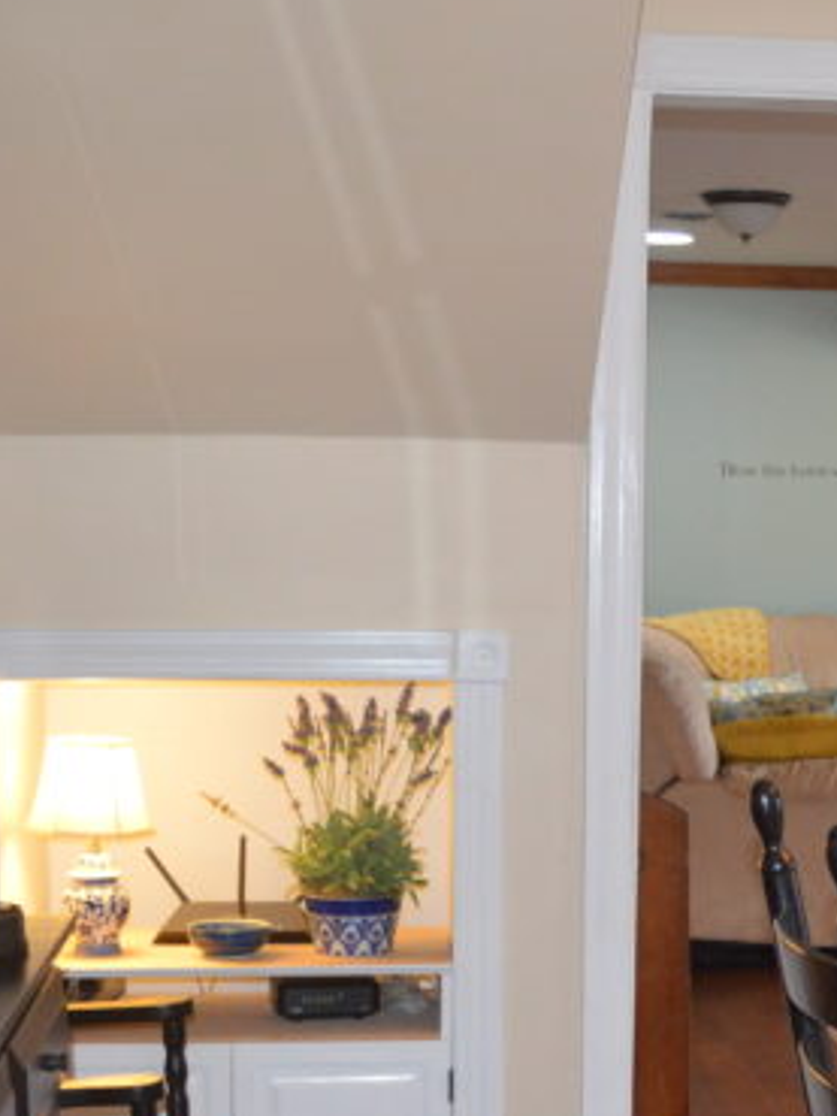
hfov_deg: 20.0
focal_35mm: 72
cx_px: 761
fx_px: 2320
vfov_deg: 26.5
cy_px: 909
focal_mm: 18
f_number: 3.5
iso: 1250
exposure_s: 1/60
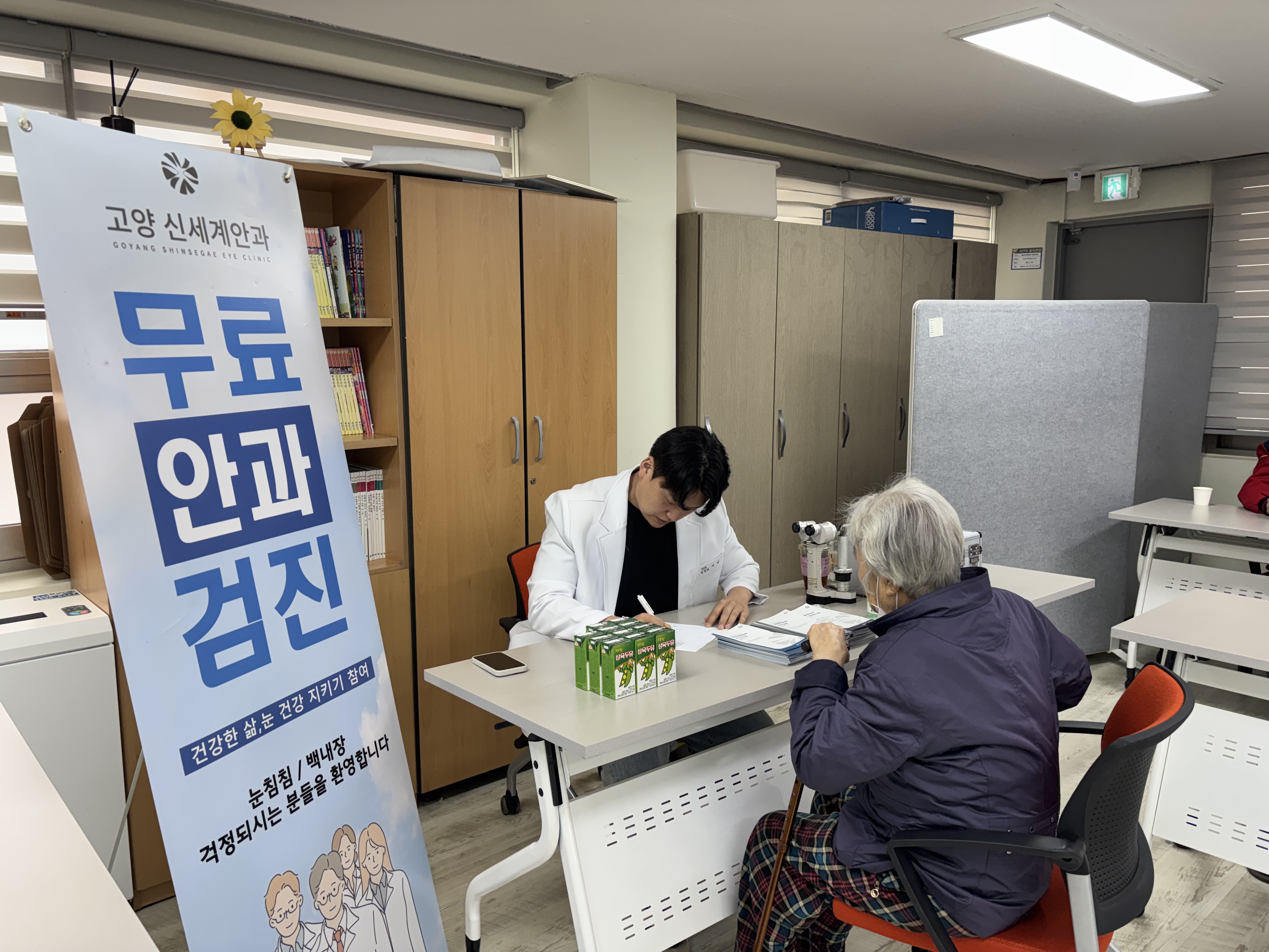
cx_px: 634
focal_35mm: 26
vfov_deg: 53.1
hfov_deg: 67.3
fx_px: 953
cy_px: 476
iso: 80
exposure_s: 1/120
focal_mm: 5.96
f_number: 1.6
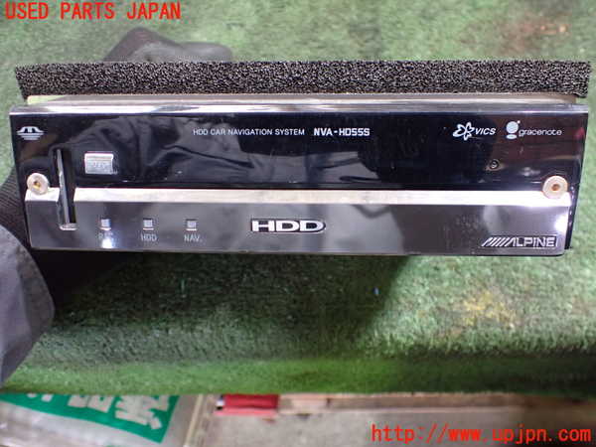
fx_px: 517
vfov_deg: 46.8
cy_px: 224
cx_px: 298
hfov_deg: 60.0
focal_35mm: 30
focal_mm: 5.4
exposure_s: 1/40
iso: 800
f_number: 2.3
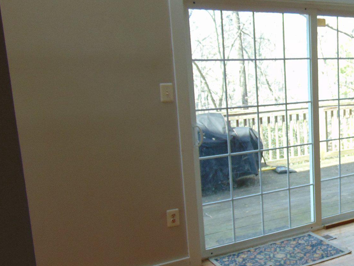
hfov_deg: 38.6
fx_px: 470
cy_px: 170
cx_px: 312
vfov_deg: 31.3
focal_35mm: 46
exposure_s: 1/80
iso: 80
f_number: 3
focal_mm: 4.5
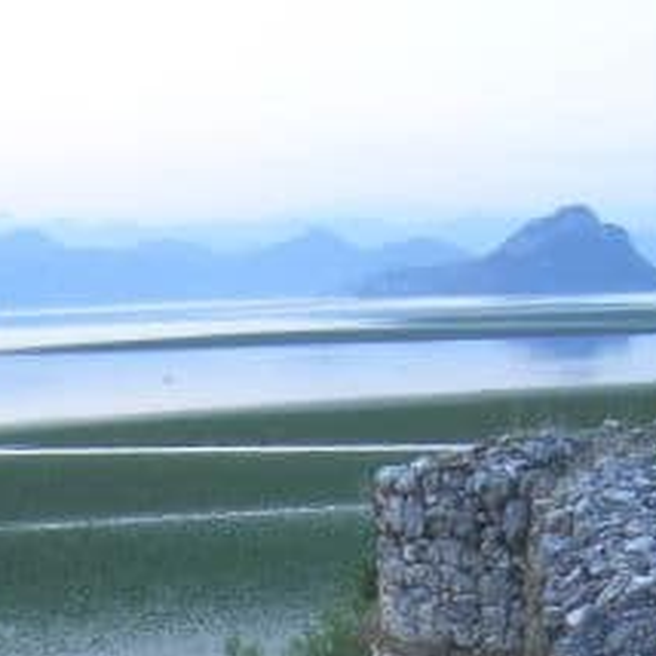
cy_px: 765
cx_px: 383
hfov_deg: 20.2
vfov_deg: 19.2
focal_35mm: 86
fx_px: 1844
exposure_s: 1/60
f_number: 2.8
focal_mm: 8
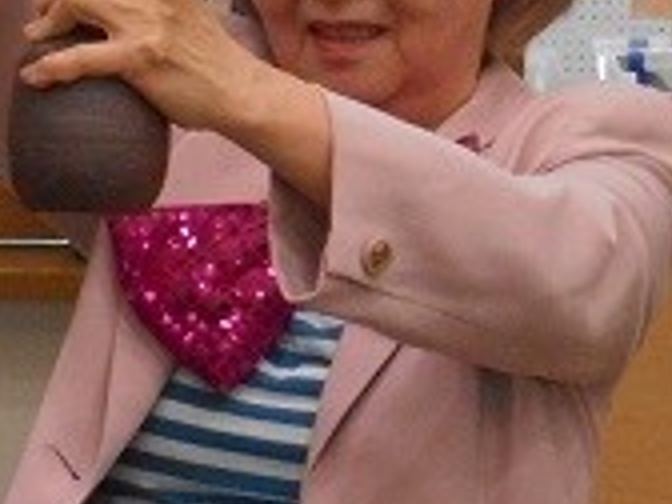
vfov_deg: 5.4
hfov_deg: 7.3
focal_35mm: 273
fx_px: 5300
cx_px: 252
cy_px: 114
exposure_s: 1/80
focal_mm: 15.9
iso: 800
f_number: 5.6
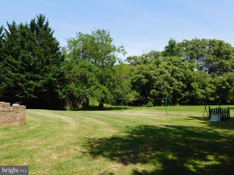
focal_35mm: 30
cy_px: 88
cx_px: 117
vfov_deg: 46.8
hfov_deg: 60.0
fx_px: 203
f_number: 3.2
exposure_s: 1/1000
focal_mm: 5.3
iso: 125
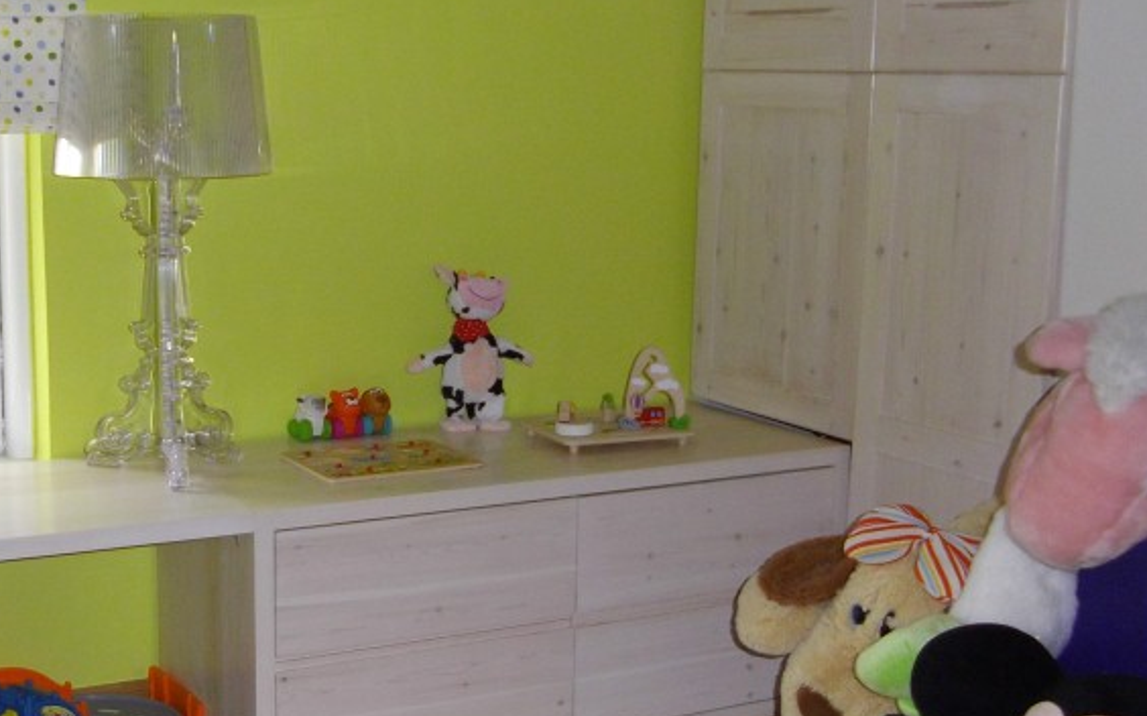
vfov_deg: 24.8
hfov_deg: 38.1
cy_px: 336
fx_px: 1625
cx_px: 325
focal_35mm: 52
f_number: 3.2
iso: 146
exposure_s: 1/50
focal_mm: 4.9
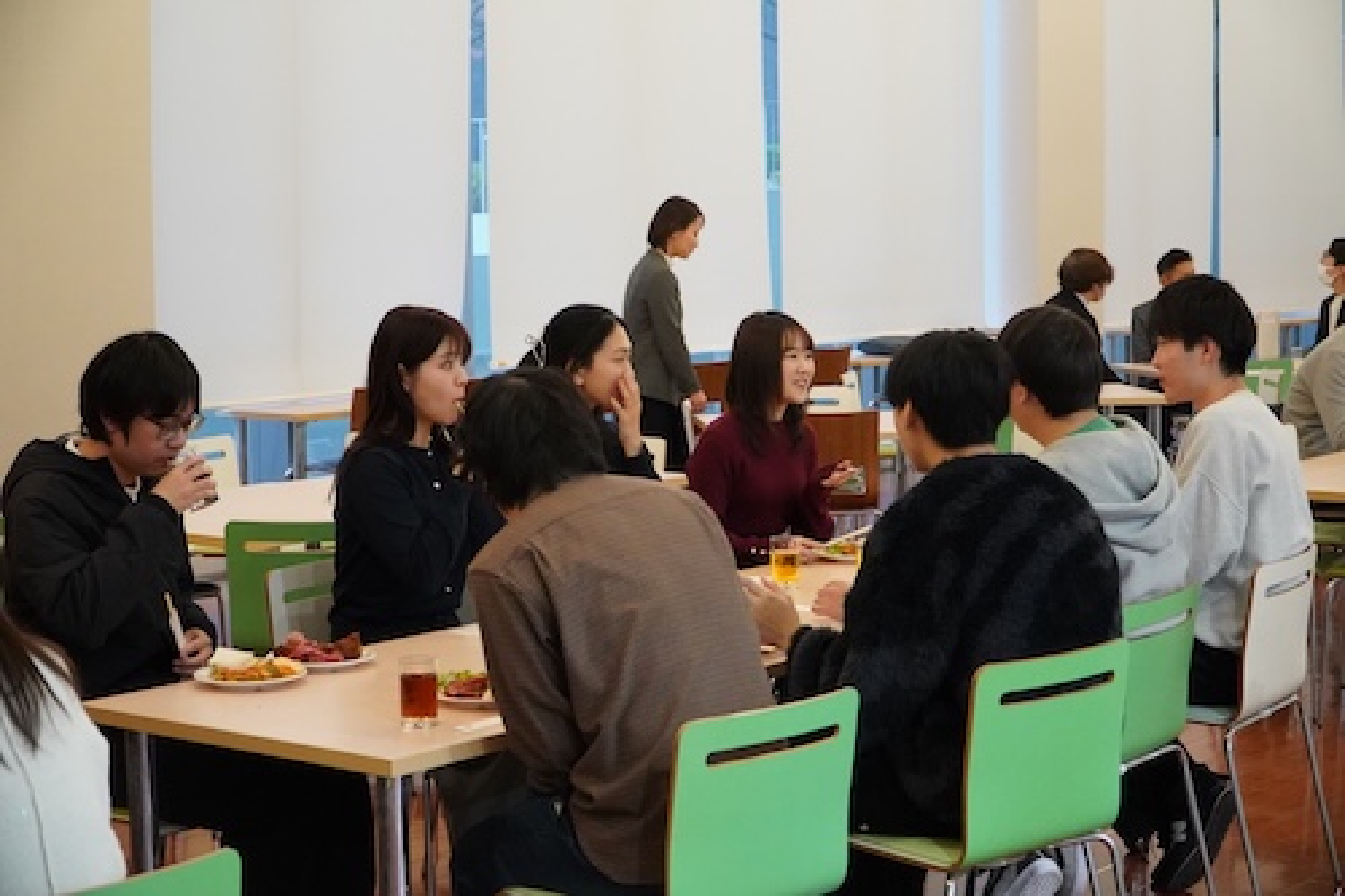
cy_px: 448
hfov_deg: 34.5
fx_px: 2166
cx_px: 672
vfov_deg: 23.4
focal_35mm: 58
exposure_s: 1/160
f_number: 4
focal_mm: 39
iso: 10000
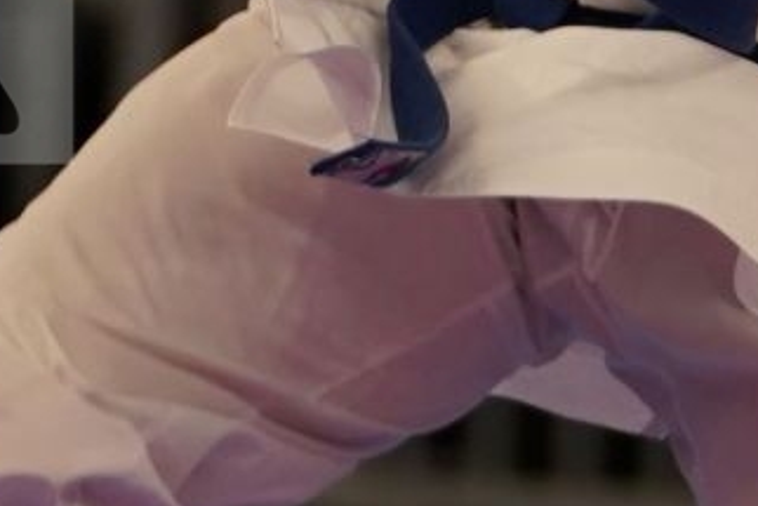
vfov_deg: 1.3
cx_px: 652
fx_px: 22960
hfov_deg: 1.9
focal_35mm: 1090
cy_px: -49
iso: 1000
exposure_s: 1/1000
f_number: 2.8
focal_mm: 130
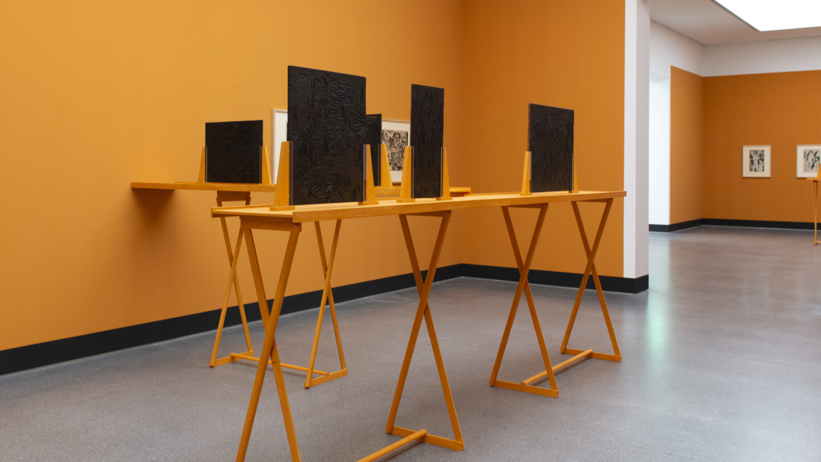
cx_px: 321
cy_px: 200
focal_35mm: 38
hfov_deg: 52.4
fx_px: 827
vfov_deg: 31.2
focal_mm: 26
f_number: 8
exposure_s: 1/3
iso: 800
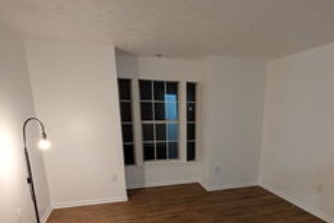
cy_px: 169
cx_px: 202
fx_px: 213
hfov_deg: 75.2
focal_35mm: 23
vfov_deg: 52.5
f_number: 1.7
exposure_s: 1/60
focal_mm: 2.02
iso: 190
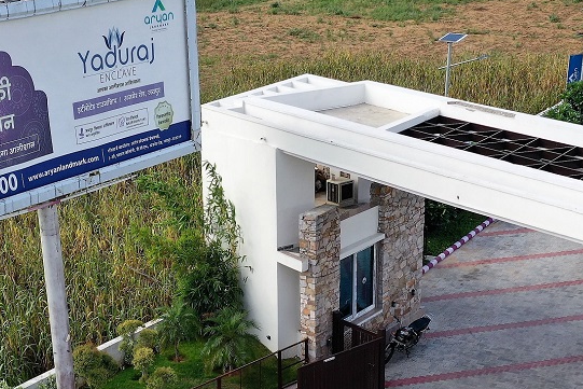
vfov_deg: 25.0
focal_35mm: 53
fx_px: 858
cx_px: 338
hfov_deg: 37.4
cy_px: 326
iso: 100
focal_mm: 10.26
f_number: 4.5
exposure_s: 1/240
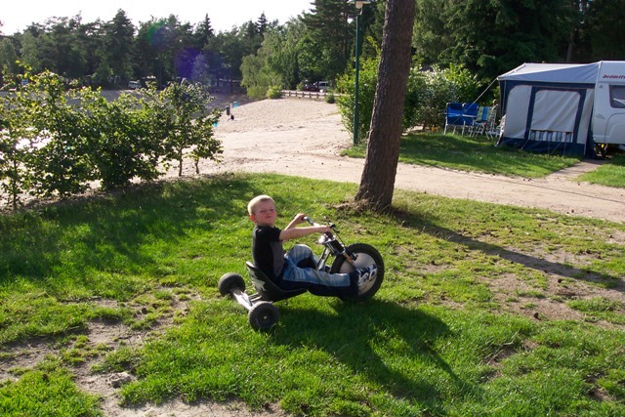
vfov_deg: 35.1
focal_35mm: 38
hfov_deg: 50.7
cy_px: 208
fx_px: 660
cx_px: 312
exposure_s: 1/350
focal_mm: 8
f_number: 4.8
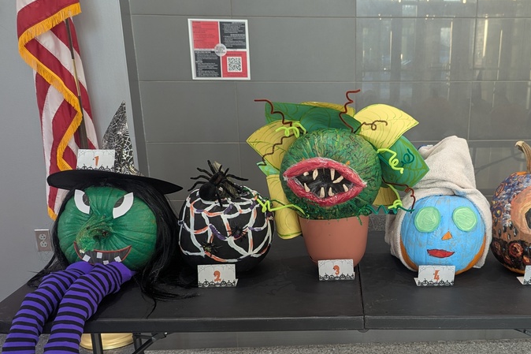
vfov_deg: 34.8
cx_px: 353
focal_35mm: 38
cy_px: 228
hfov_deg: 49.8
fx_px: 560
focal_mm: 6.81
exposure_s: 1/24
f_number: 1.85
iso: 60
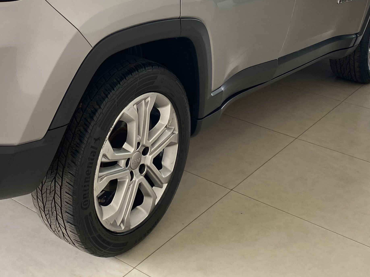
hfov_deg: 32.6
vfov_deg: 24.5
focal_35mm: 57
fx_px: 609
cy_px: 0
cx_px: 58
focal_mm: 4.25
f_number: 1.8
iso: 50
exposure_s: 1/122
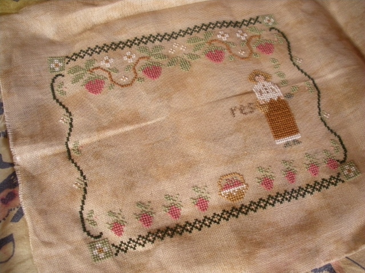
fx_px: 369
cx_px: 182
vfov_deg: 40.7
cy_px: 136
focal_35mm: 35
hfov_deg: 52.6
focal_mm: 6.3
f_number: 3.5
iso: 398
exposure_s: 1/59.8
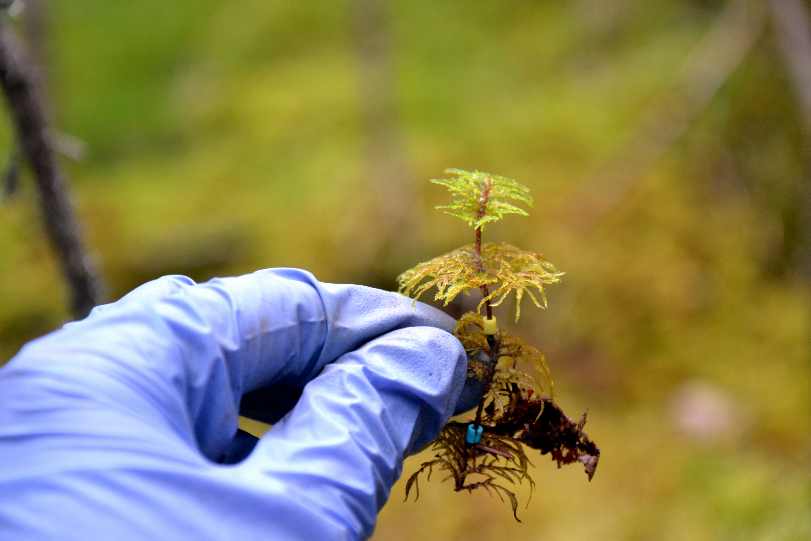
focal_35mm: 120
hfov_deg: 17.1
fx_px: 2703
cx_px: 406
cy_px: 270
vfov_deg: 11.4
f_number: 5.3
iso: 500
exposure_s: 1/60
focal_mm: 80
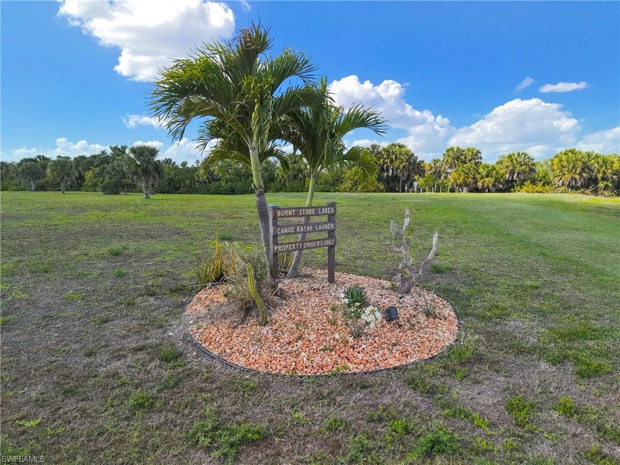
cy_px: 232
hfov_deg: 71.6
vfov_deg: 56.8
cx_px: 310
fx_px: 430
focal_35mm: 24
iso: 800
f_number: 1.8
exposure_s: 1/8000
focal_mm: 8.67
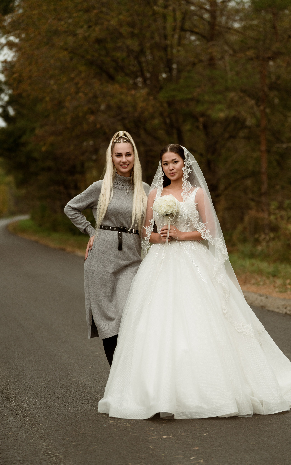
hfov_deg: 13.9
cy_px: 232
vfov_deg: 22.1
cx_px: 146
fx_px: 1193
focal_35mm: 94
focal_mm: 92
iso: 640
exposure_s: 1/2000
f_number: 2.8
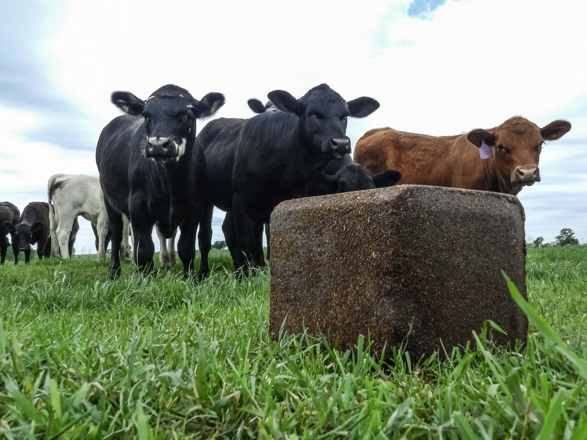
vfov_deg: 45.4
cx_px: 294
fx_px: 526
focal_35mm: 31
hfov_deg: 58.4
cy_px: 220
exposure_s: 1/1000
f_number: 4
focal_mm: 5.6
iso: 160
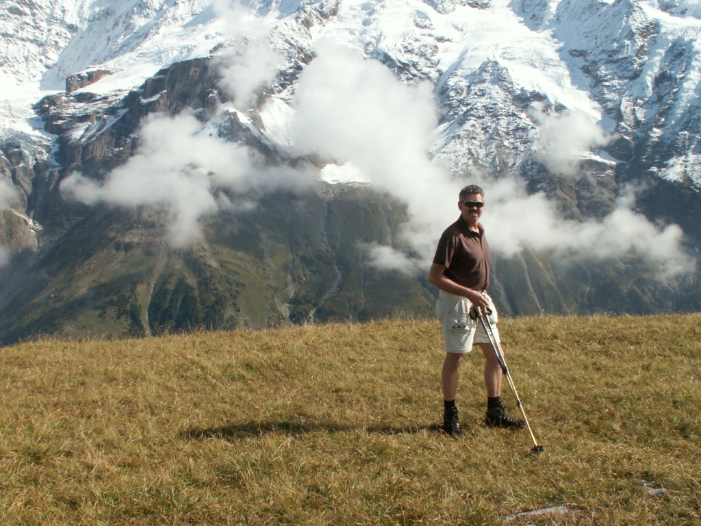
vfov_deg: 36.0
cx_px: 350
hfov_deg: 46.8
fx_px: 810
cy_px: 263
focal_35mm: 40
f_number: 8
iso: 50
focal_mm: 6.59
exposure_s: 1/160
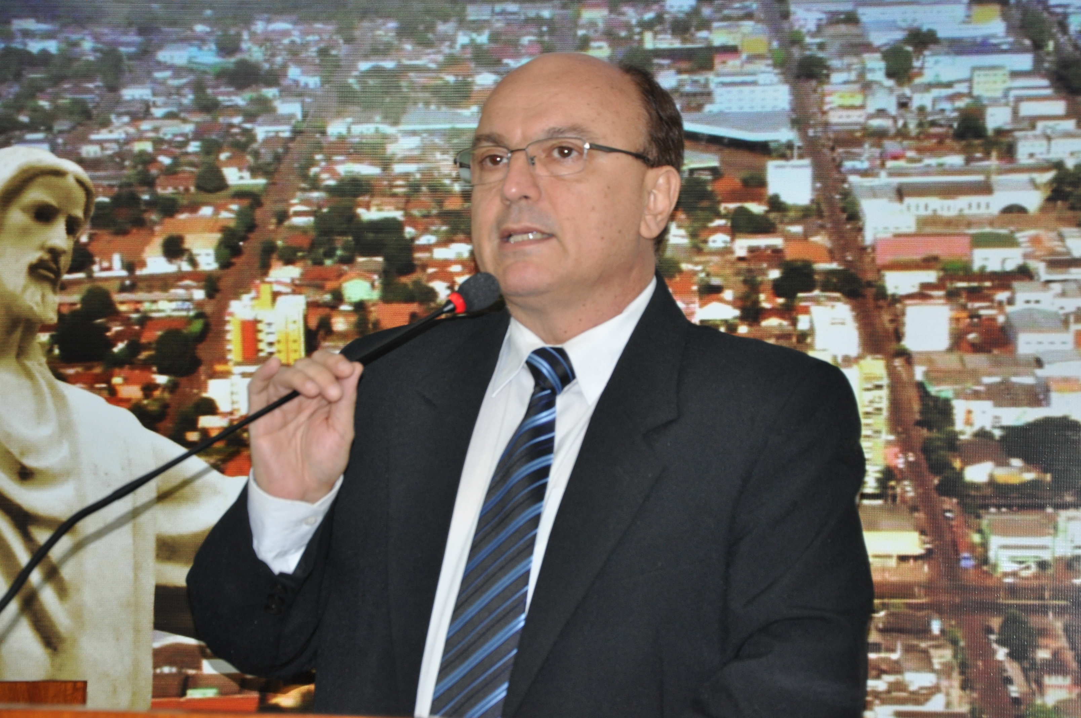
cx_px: 540
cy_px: 359
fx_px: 3149
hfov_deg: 19.5
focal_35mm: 105
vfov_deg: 13.0
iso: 800
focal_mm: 70
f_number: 5.3
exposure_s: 1/60
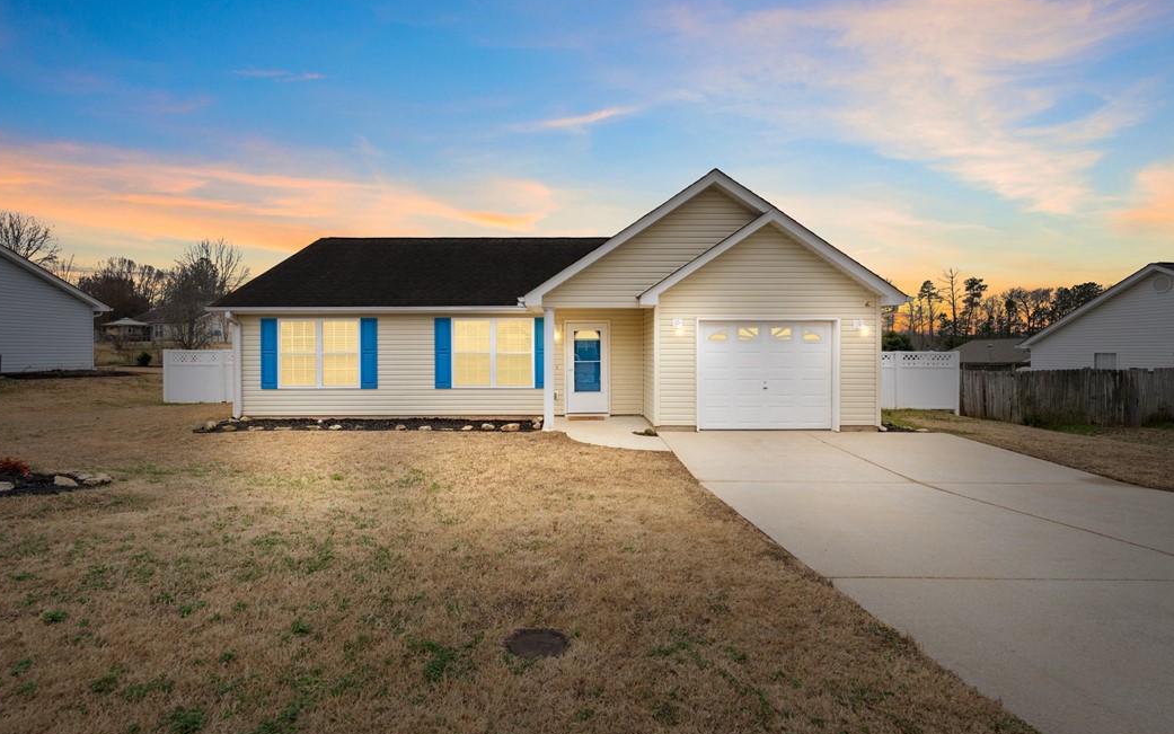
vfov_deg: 68.0
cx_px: 579
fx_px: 544
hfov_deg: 94.3
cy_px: 364
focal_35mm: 17
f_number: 8
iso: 250
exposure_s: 1/1000
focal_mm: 16
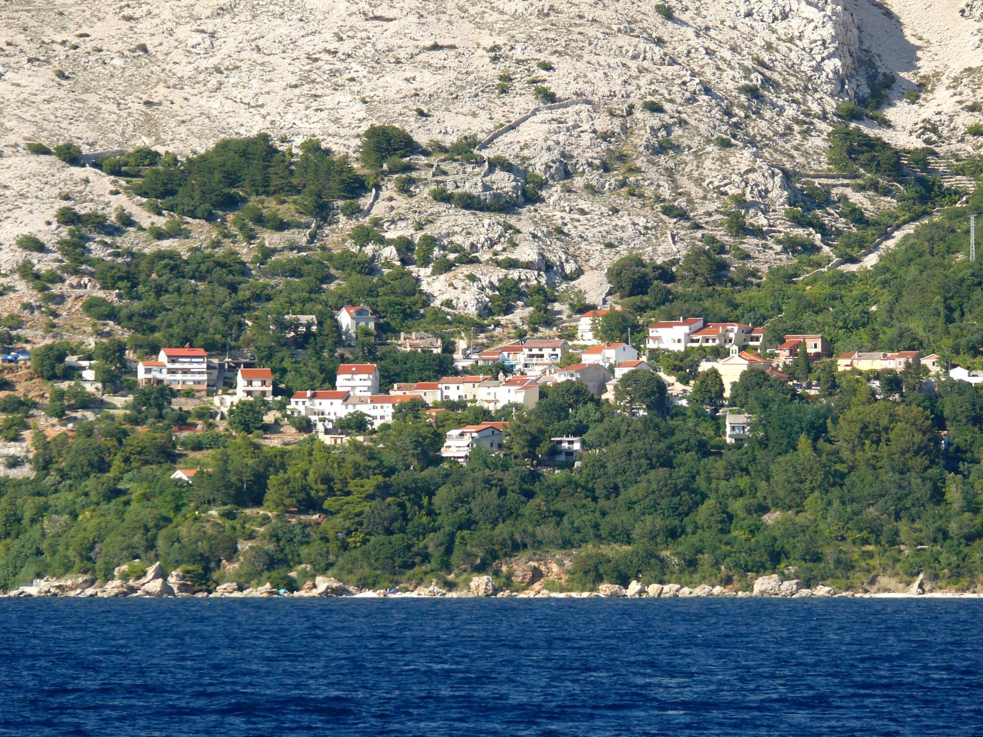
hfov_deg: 5.8
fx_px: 9656
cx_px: 492
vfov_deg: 4.4
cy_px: 368
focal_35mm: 340
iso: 100
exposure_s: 1/250
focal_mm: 64.2
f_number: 4
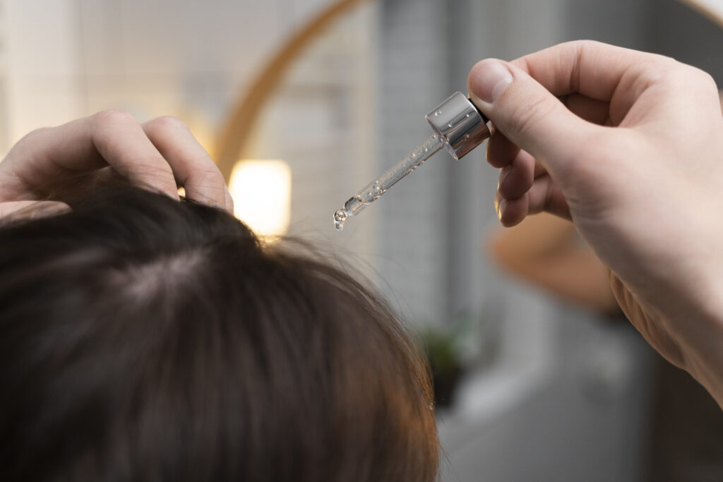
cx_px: 362
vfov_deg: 31.2
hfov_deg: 45.4
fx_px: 864
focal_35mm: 43
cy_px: 241
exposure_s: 1/500
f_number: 2.8
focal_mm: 43
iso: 640
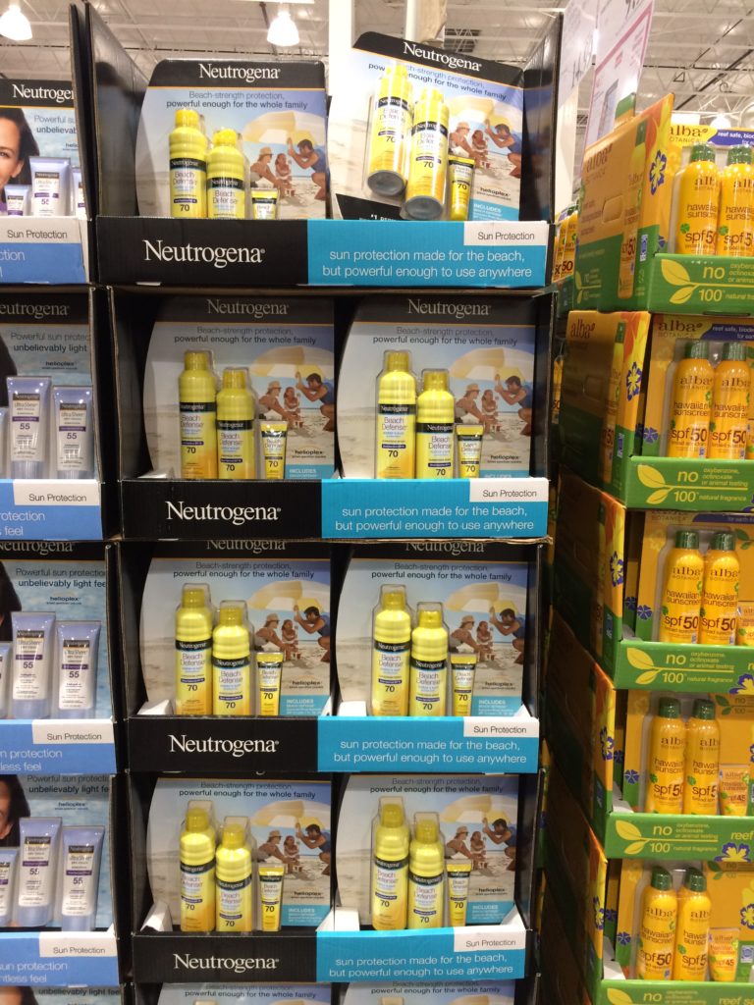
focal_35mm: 29
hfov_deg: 48.2
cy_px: 502
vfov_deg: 61.7
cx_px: 377
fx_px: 842
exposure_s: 1/30
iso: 100
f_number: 2.2
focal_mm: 4.15
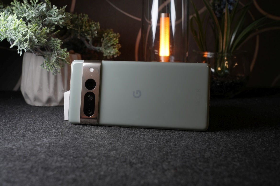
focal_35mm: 43
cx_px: 140
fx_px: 334
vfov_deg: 31.2
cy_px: 93
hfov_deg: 45.4
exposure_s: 1/50
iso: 320
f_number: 7.1
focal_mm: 43
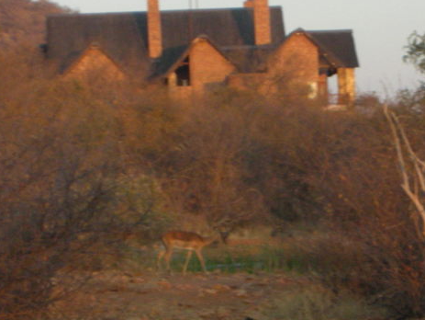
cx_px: 225
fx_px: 2851
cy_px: 195
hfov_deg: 8.5
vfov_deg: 6.4
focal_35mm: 232
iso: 168
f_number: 5.4
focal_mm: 17.4
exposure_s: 1/120
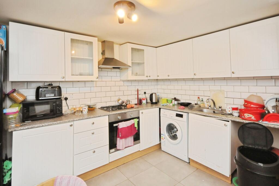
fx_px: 139
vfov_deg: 67.3
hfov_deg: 90.0
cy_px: 93
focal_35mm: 18
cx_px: 140
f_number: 6.3
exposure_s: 1/60
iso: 800
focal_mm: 12
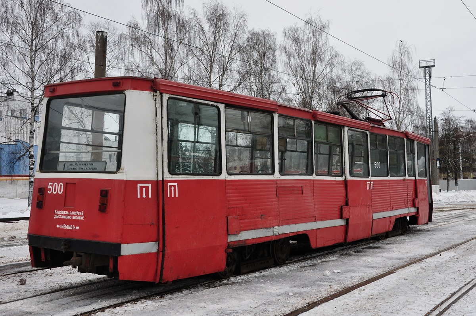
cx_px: 238
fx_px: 475
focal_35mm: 36
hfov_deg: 53.2
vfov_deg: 36.8
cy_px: 158
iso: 400
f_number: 9
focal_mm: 24
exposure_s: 1/125
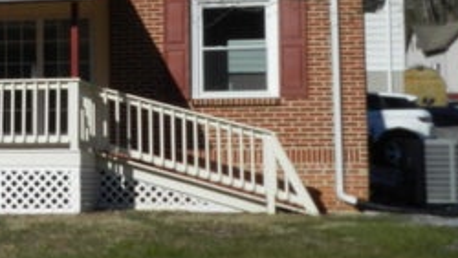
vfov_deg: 11.4
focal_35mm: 106
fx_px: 1288
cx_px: -79
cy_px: 40
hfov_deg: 19.1
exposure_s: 1/800
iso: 160
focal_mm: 6.7
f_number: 7.1
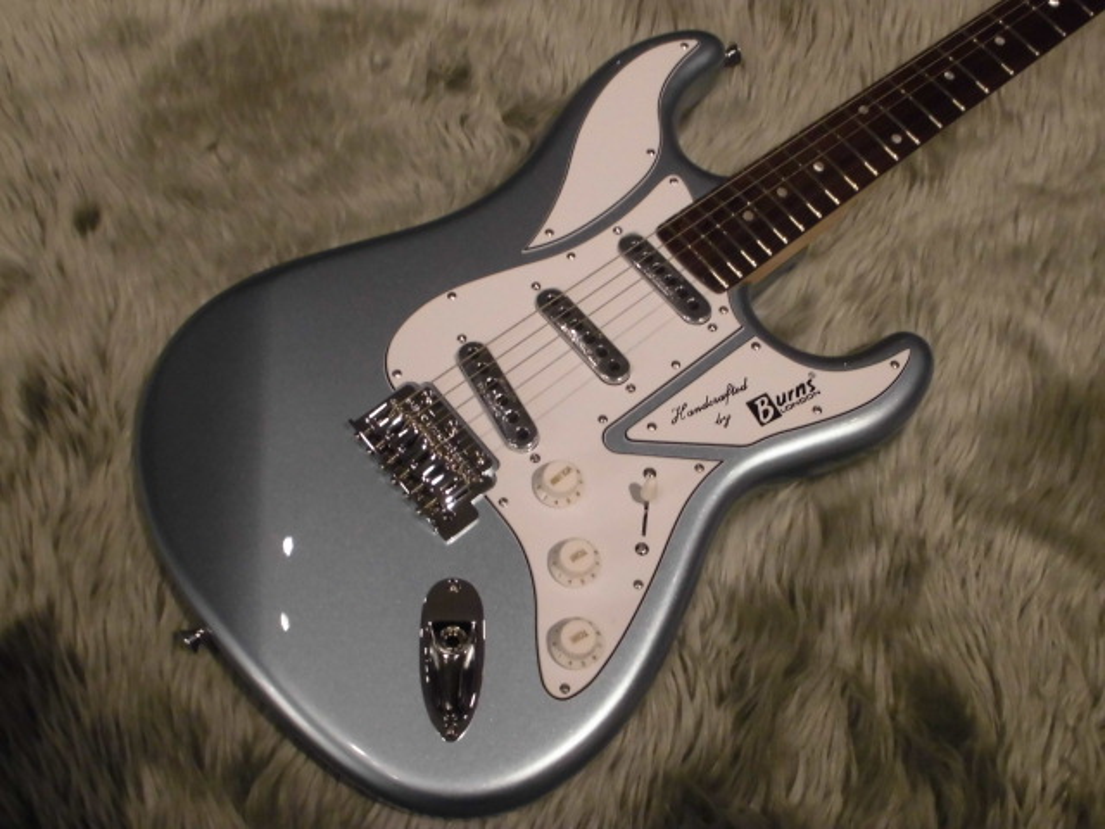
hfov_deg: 49.0
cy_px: 414
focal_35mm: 38
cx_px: 552
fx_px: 1213
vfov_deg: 37.7
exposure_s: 1/8
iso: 400
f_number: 4.2
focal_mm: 6.9
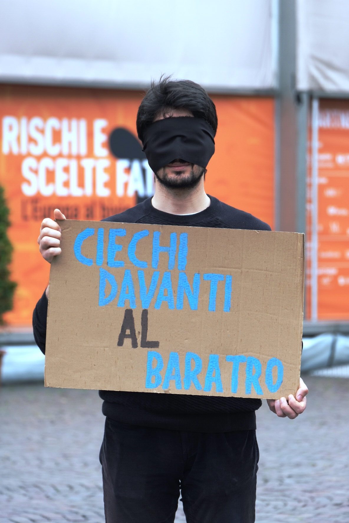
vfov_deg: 10.1
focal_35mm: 204
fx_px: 2966
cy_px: 262
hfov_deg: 6.7
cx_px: 174
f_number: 6
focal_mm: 135.7
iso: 160
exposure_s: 1/50
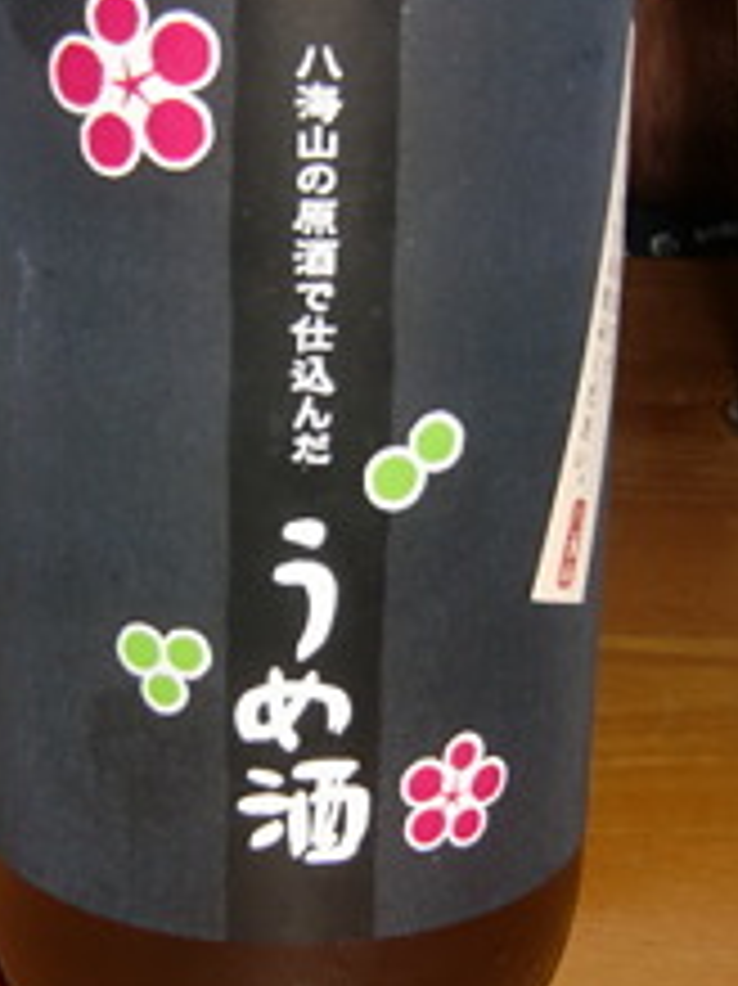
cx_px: 250
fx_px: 1992
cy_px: 477
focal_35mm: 70
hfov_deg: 20.9
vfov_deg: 27.8
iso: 64
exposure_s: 1/15
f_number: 3.6
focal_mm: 6.1
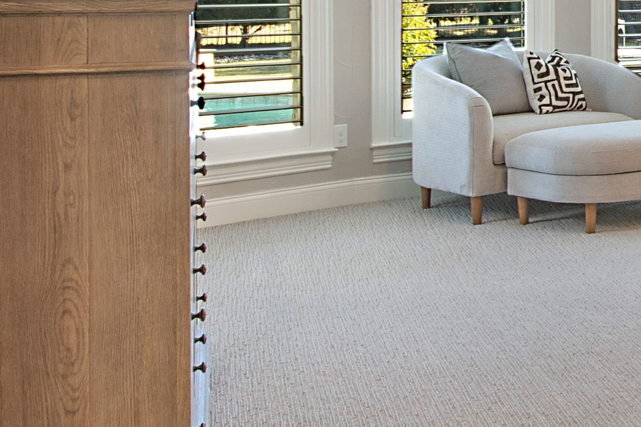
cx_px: 921
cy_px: -42
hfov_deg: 24.2
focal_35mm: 68
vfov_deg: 19.2
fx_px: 1211
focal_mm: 10
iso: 100
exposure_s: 1/20
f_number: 11
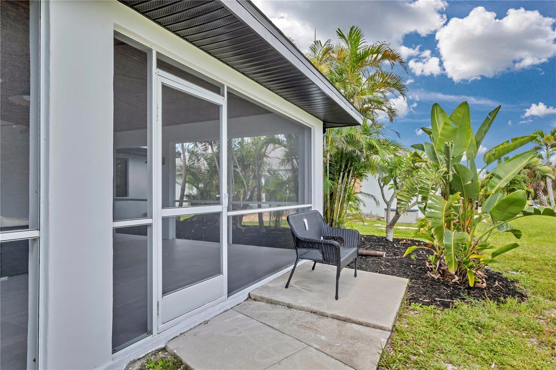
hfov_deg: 84.0
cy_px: 185
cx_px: 278
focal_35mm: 20
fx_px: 309
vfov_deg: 61.9
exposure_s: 1/200
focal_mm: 13.2
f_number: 9
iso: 400
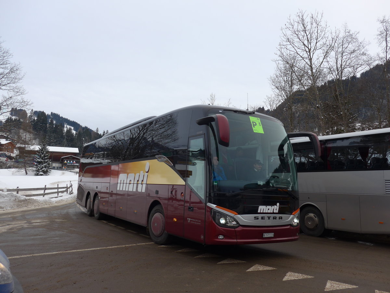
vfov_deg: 48.2
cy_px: 146
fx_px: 327
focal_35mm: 29
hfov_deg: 61.7
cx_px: 195
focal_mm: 6
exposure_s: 1/320
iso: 80
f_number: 2.8
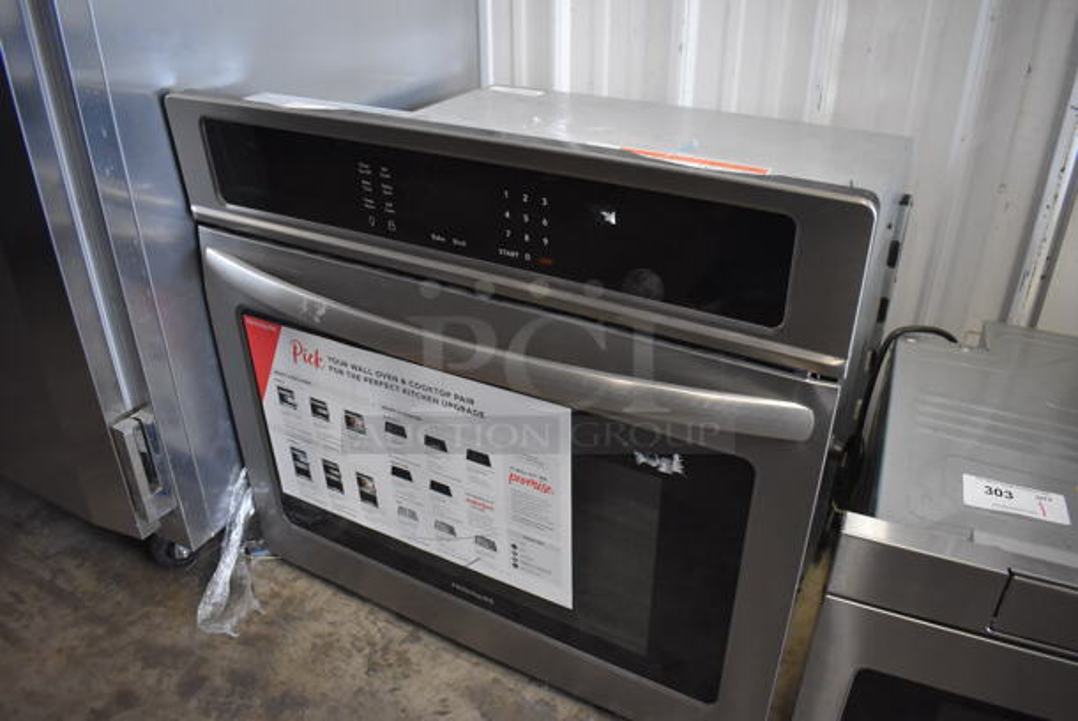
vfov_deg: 48.0
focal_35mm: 27
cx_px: 539
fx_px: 809
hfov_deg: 67.3
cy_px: 360
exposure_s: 1/125
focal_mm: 18
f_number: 3.5
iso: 2500
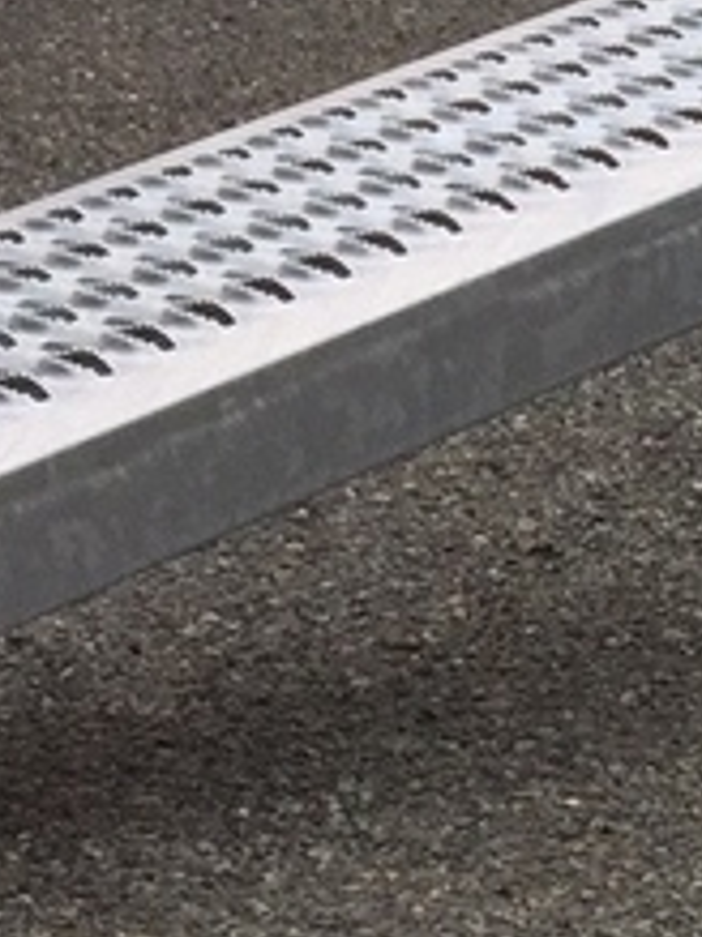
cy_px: 988
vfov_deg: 12.3
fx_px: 4303
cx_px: 2234
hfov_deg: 7.8
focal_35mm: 159
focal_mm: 4.15
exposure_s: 1/264
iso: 32
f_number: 2.2
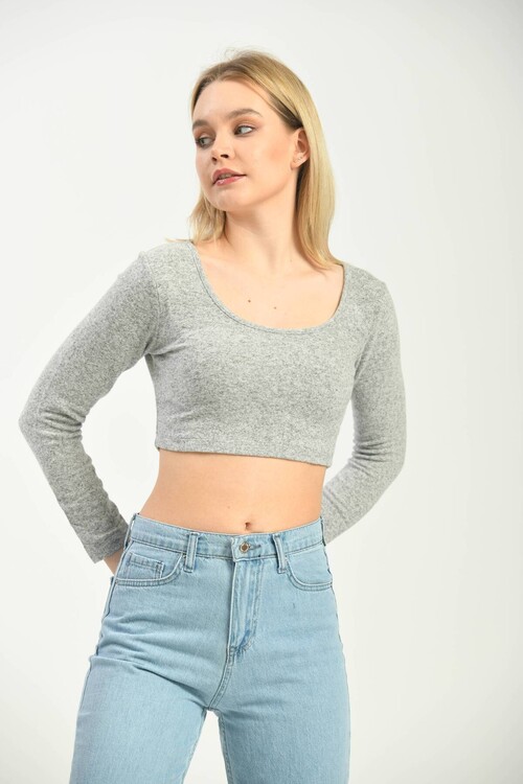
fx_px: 3268
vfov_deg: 13.7
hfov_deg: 9.1
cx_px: 262
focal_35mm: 150
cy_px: 392
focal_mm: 150
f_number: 6.3
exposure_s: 1/160
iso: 100
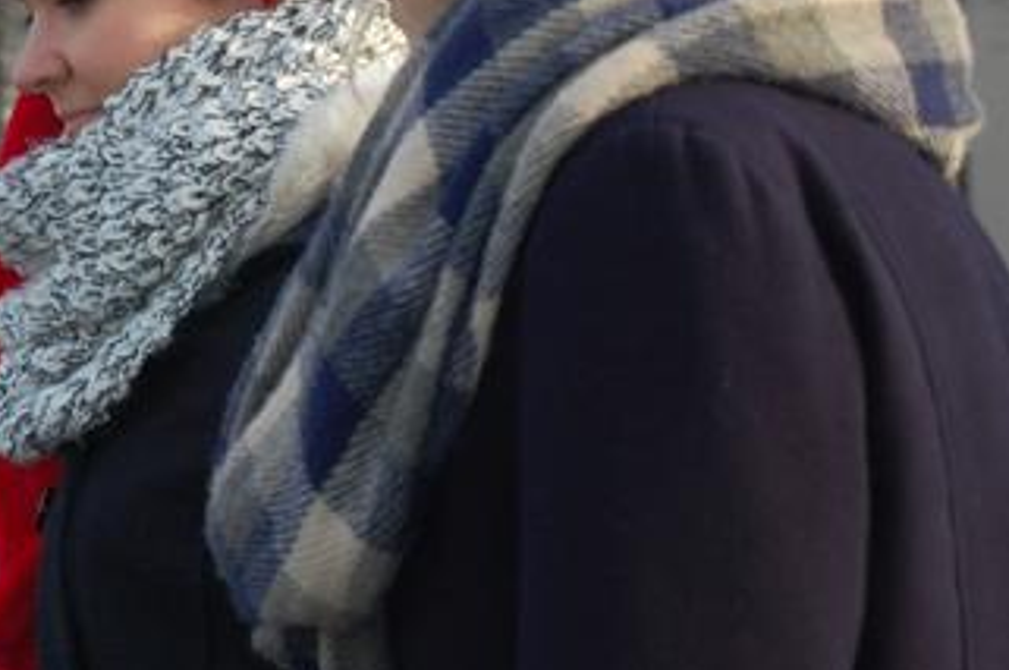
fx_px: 5040
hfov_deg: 11.3
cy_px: 212
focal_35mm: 180
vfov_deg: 7.6
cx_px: -82
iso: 400
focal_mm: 55
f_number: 5.6
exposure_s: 1/500
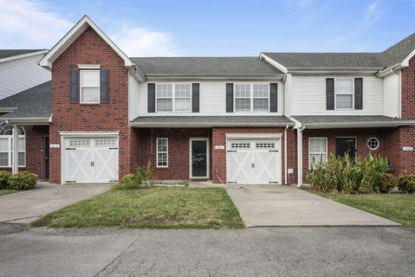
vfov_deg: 62.5
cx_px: 208
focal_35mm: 20
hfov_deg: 84.5
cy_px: 138
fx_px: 228
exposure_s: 1/250
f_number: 9
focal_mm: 19.8
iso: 1600
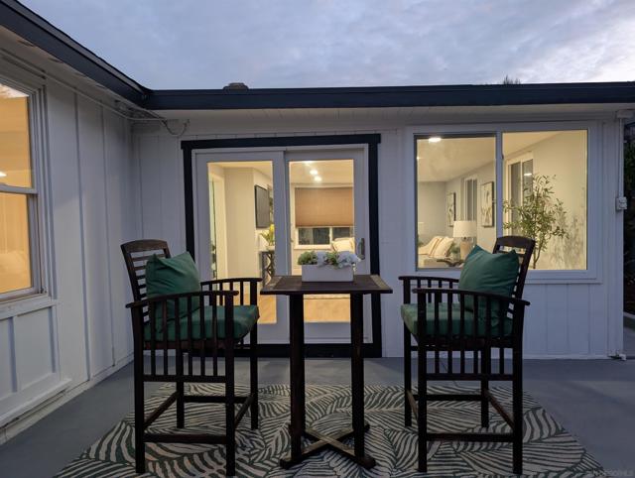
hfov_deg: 71.5
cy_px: 239
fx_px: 441
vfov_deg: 56.9
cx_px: 318
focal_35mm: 24
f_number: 1.68
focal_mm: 6.9
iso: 149
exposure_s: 1/24
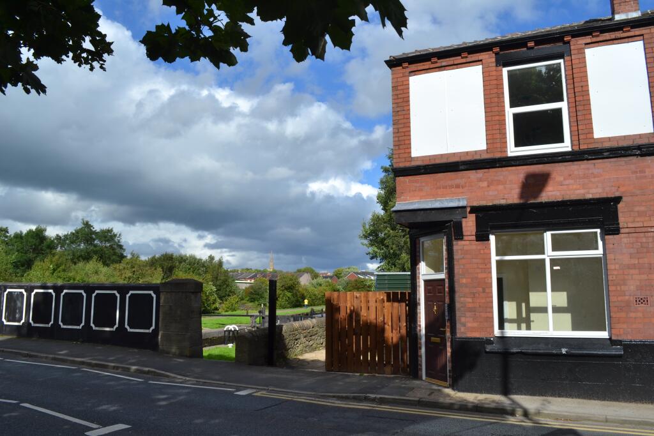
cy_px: 218
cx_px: 327
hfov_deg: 67.4
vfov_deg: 47.9
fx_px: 491
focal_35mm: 27
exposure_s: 1/320
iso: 100
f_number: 9
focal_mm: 18
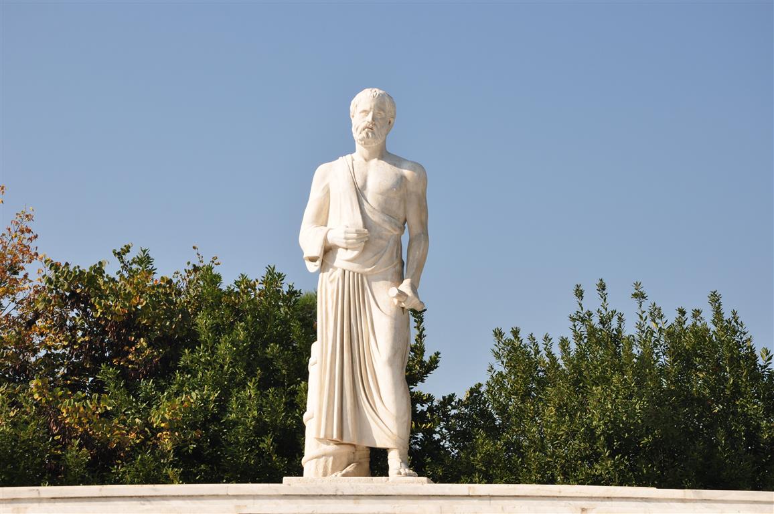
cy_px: 257
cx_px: 387
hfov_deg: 33.4
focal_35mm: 60
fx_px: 1289
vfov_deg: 22.6
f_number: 10
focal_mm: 40
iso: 200
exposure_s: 1/400
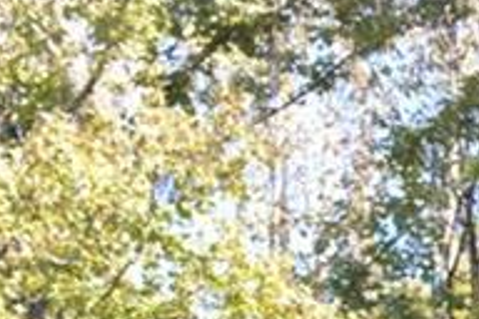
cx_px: 1053
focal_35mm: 144
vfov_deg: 8.7
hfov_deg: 12.1
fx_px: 1916
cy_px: 755
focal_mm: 18
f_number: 5.6
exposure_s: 1/125
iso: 280
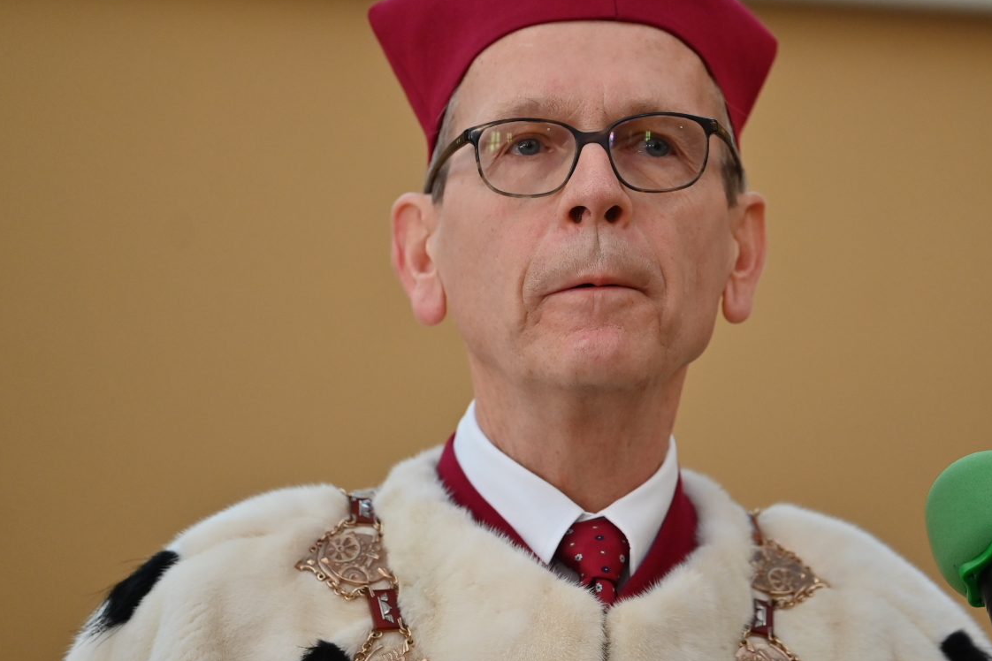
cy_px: 252
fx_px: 7164
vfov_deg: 5.3
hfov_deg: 7.9
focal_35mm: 260
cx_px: 613
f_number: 2.8
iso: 640
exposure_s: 1/200
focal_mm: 180
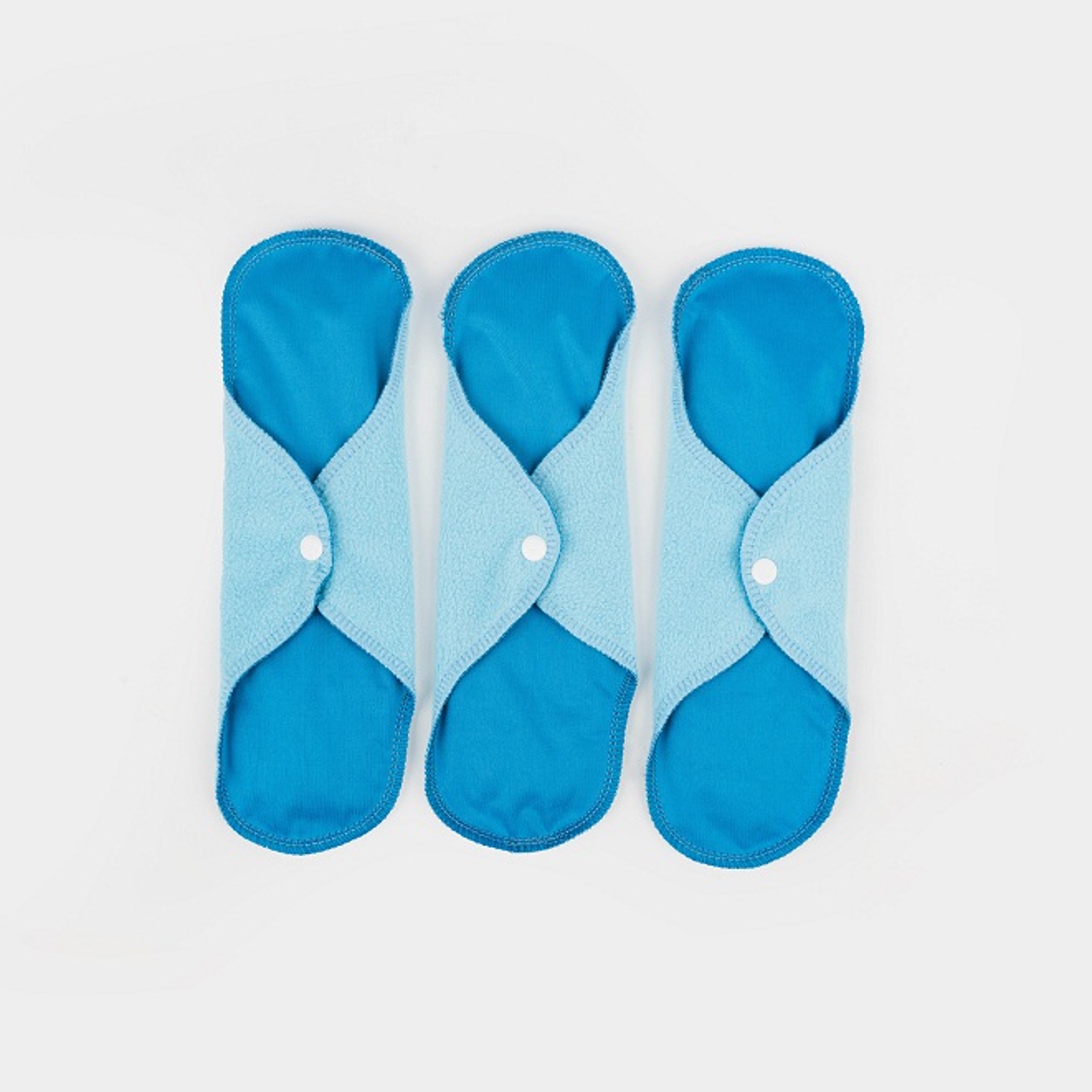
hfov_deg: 37.5
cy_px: 543
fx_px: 1606
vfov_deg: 37.6
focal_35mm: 45
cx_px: 524
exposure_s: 1/160
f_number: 5.6
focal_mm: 35
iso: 100
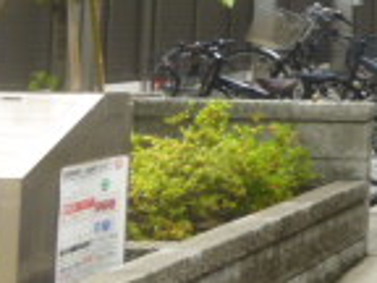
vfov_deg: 12.8
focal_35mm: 111
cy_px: -105
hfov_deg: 14.4
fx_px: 1209
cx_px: 783
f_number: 3.1
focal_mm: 4.5
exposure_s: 1/400
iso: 100
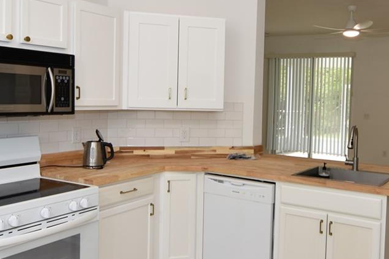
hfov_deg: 49.9
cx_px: 255
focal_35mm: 38
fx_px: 410
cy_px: 128
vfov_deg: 35.0
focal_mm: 10
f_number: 4
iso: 200
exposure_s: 1/60
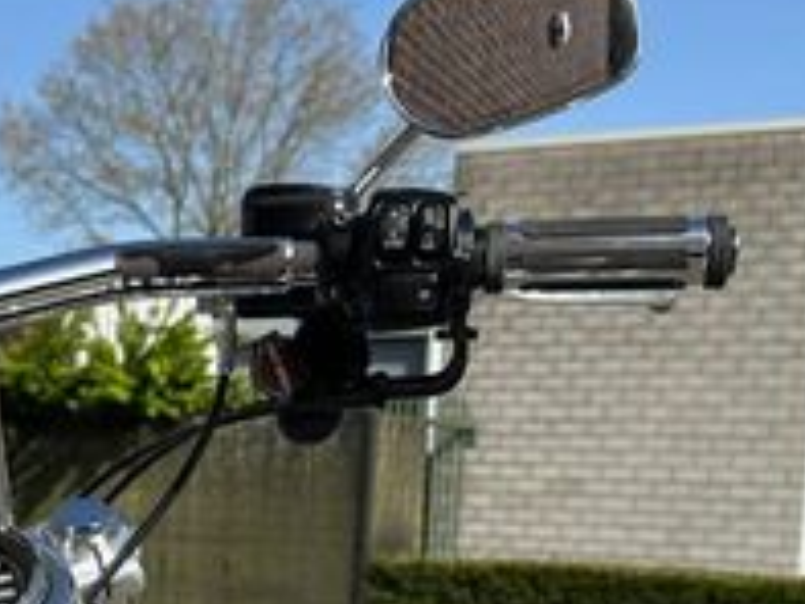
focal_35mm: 78
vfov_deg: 18.1
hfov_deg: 23.8
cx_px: -16
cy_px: 690
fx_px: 1815
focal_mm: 6.86
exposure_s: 1/5263
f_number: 1.78
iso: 80
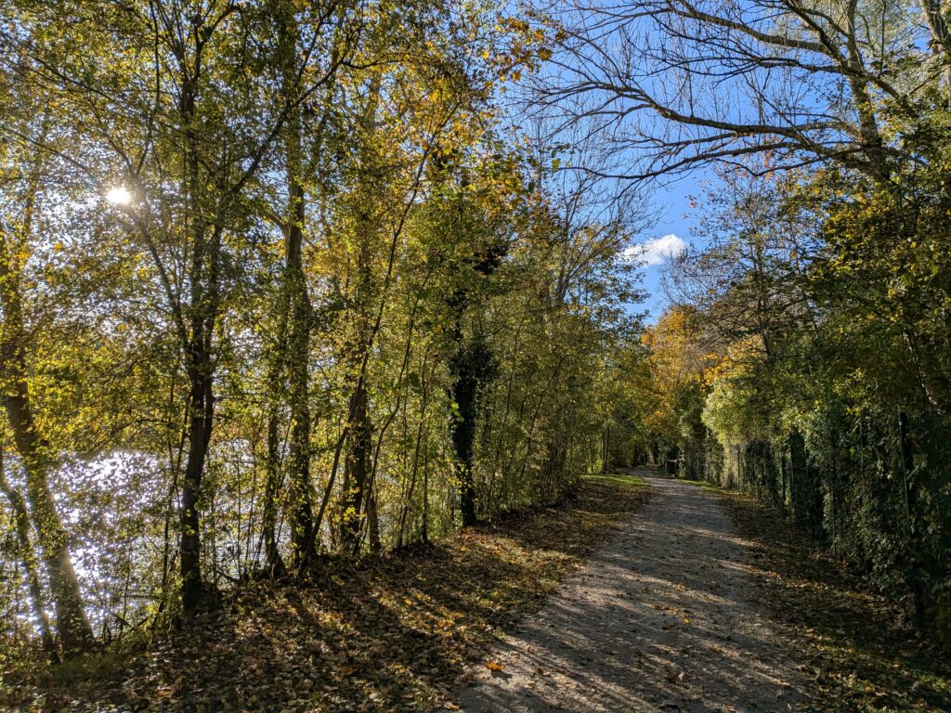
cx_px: 476
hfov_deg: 71.6
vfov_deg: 56.8
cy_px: 356
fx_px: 659
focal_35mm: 24
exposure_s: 1/2128
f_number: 1.7
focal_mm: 4.53
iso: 31
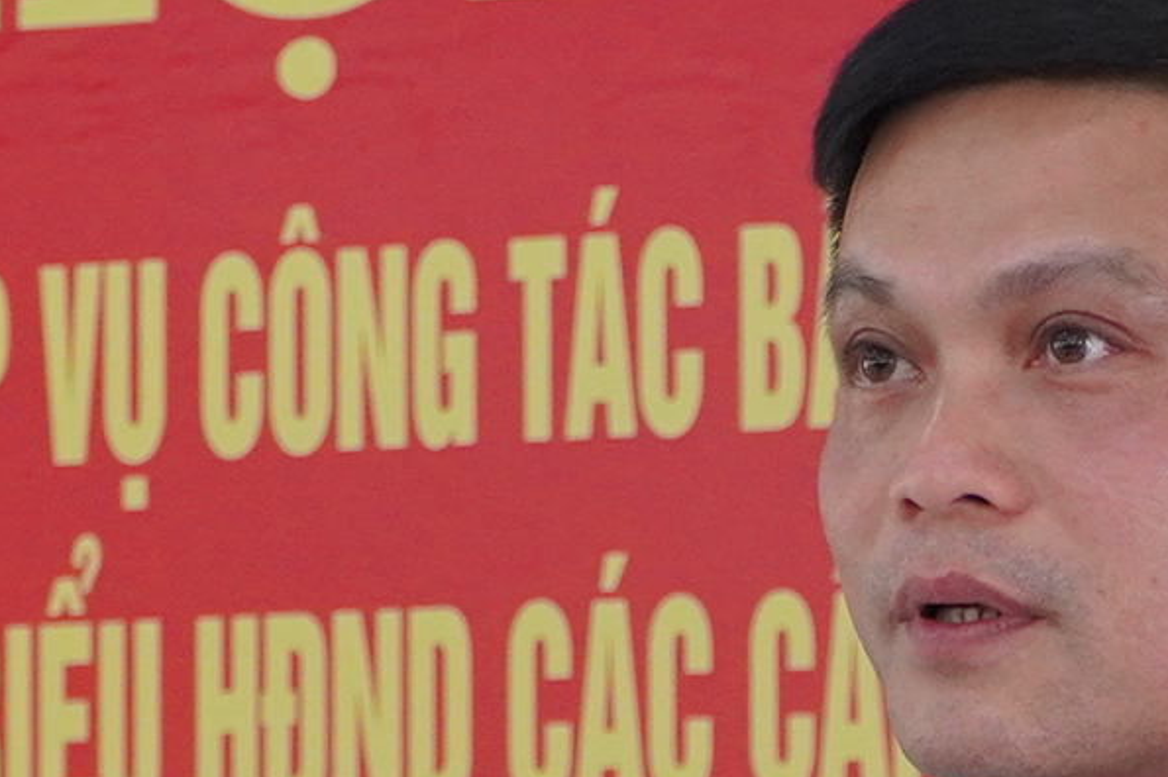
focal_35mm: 197
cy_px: 906
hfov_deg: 10.4
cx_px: 968
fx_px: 6388
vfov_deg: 6.9
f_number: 4
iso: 1000
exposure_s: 1/160
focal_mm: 26
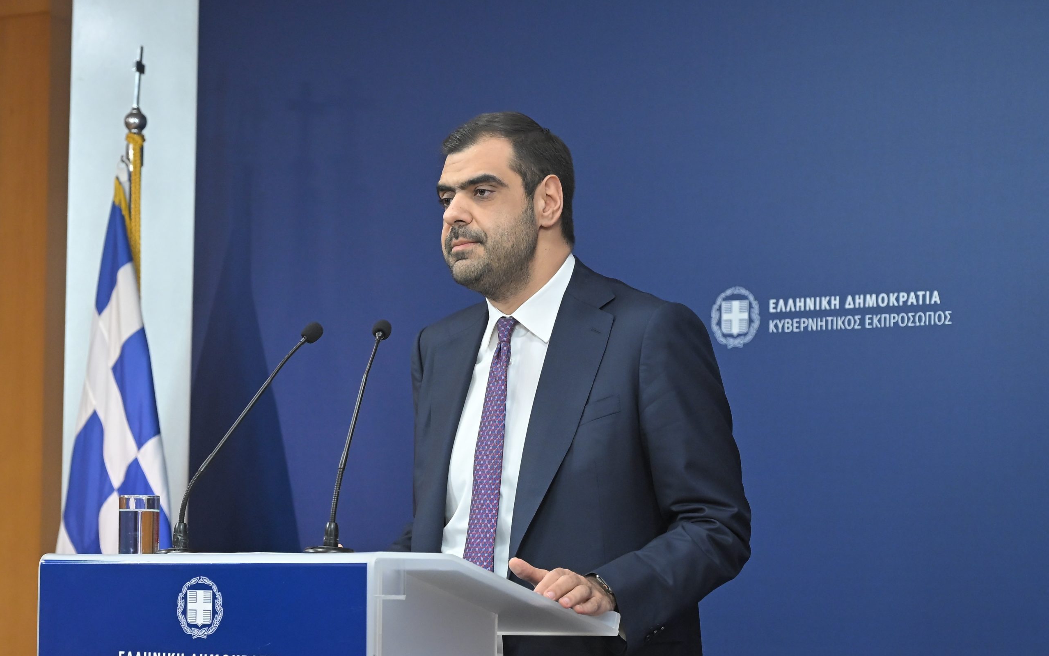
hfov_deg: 14.1
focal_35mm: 148
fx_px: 4231
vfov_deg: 8.9
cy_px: 343
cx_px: 524
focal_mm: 97
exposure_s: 1/250
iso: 2800
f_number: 4.5
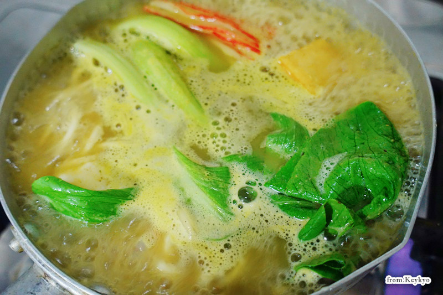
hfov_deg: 55.8
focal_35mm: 34
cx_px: 222
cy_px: 148
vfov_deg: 38.9
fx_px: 418
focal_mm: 12.35
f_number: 2.8
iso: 800
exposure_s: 1/20
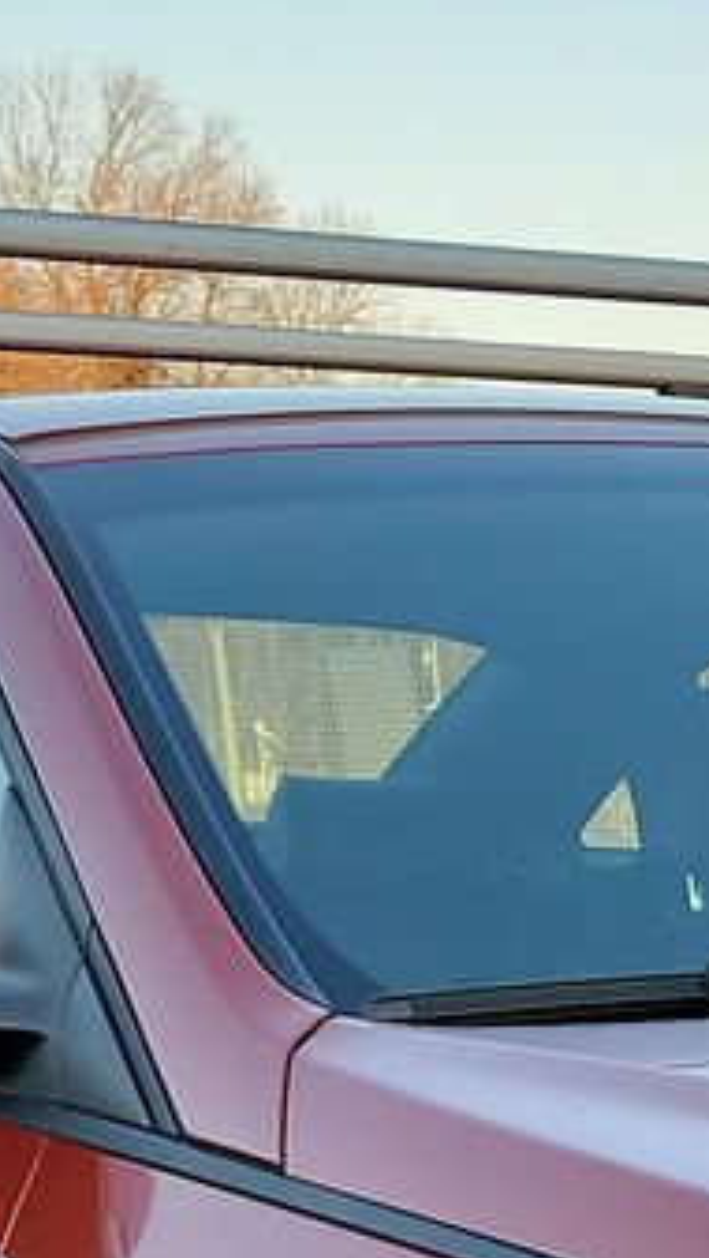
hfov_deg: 9.2
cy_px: 1777
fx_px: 4137
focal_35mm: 124
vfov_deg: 16.1
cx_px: 1452
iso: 50
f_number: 1.8
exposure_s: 1/138
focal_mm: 6.7
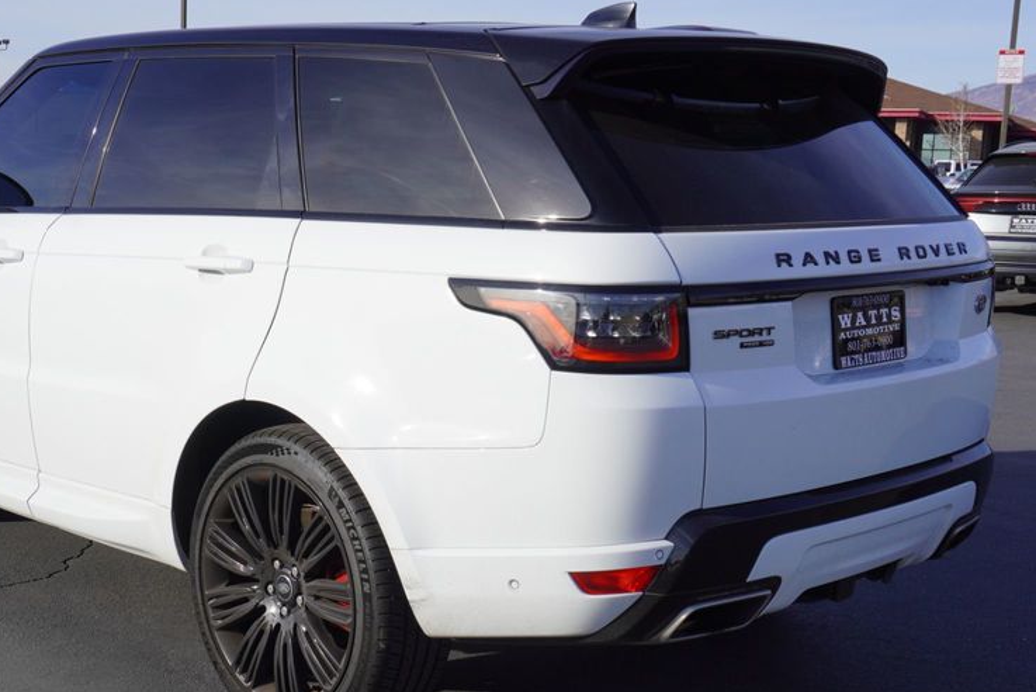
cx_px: 388
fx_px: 1439
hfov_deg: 39.3
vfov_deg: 26.9
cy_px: 422
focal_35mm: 50
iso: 100
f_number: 11
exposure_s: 1/160
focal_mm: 24
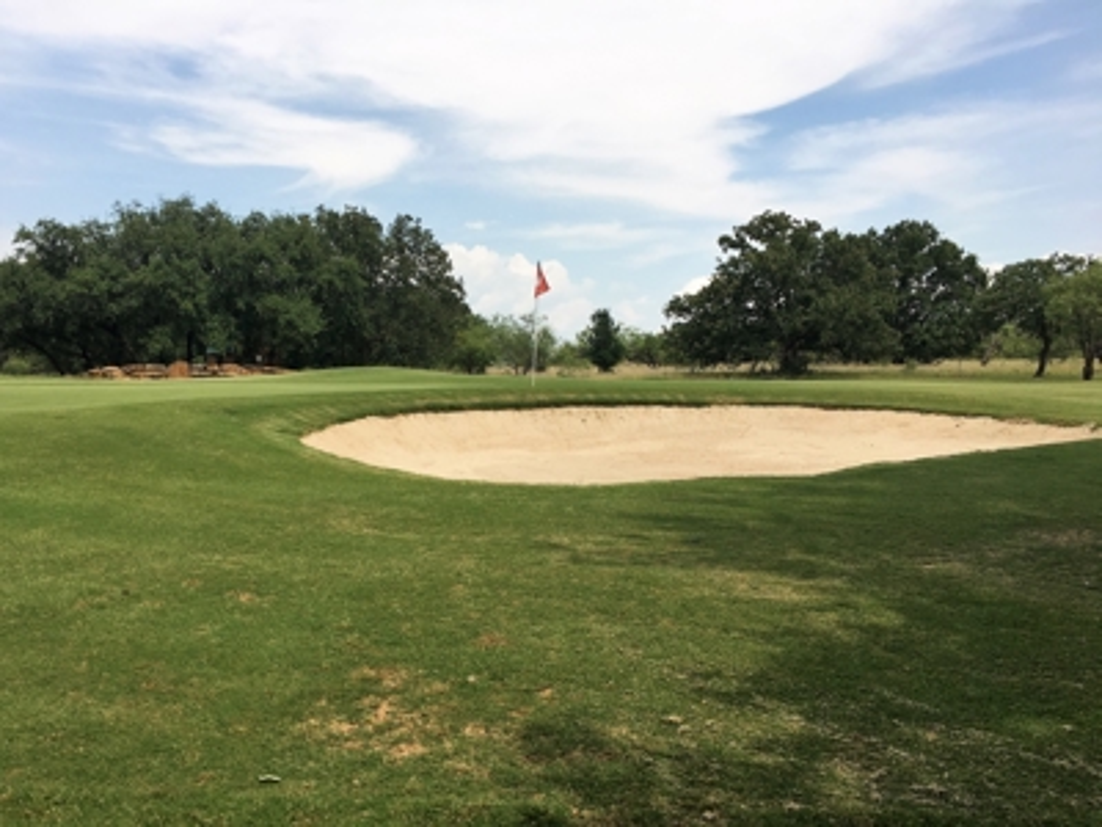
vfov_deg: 48.2
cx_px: 551
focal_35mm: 29
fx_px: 923
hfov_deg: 61.7
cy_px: 414
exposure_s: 1/1789
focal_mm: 4.15
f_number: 2.2
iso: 25
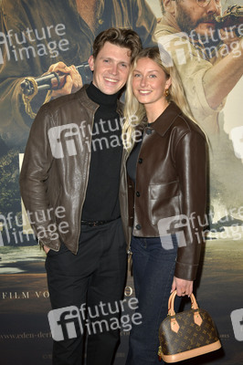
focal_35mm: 48
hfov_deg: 28.0
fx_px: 487
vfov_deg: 41.1
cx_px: 122
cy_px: 182
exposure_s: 1/250
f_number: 5.6
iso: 250
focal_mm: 48
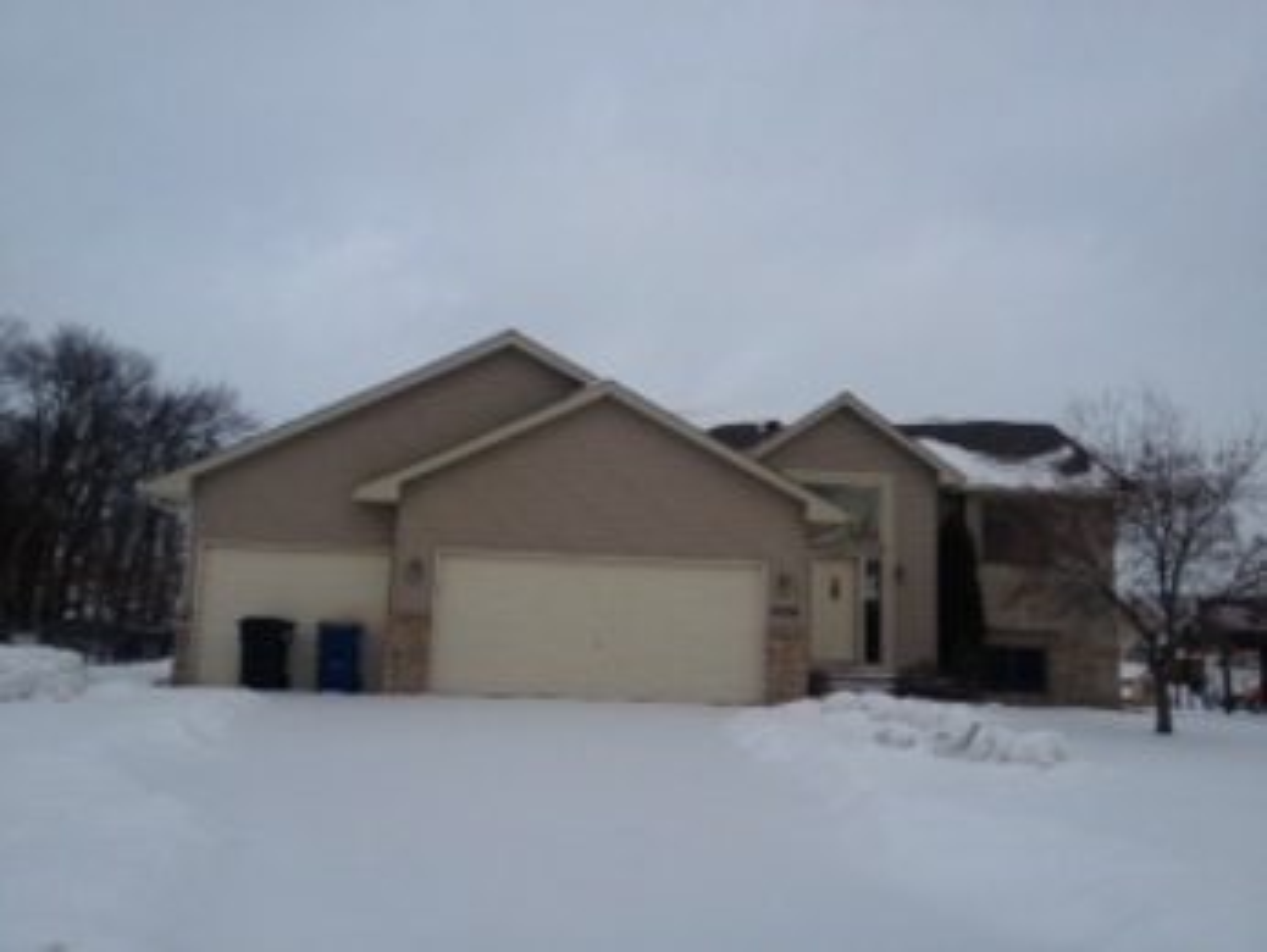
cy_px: 476
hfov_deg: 52.6
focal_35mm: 35
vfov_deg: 40.7
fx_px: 1282
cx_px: 634
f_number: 2.4
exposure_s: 1/1079
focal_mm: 4.28
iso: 50
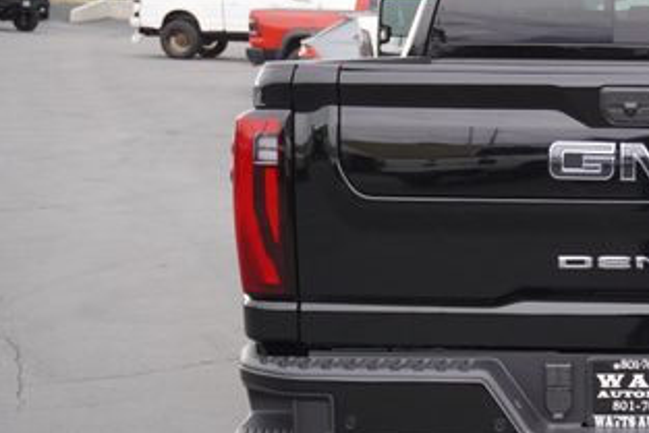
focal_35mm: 89
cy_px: 255
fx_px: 1606
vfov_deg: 15.4
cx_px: 647
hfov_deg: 22.0
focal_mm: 29
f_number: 4.5
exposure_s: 1/60
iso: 160
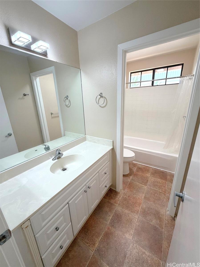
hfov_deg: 85.6
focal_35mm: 14
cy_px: 134
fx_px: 108
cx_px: 100
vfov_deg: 102.1
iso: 160
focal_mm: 2.22
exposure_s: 1/120
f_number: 2.2
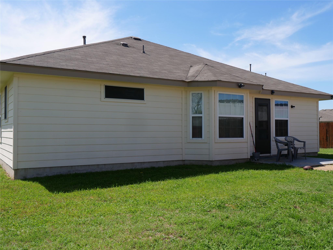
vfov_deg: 44.2
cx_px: 166
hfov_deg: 56.8
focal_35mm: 32
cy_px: 125
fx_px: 308
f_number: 4.5
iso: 200
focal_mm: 16
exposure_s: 1/1300
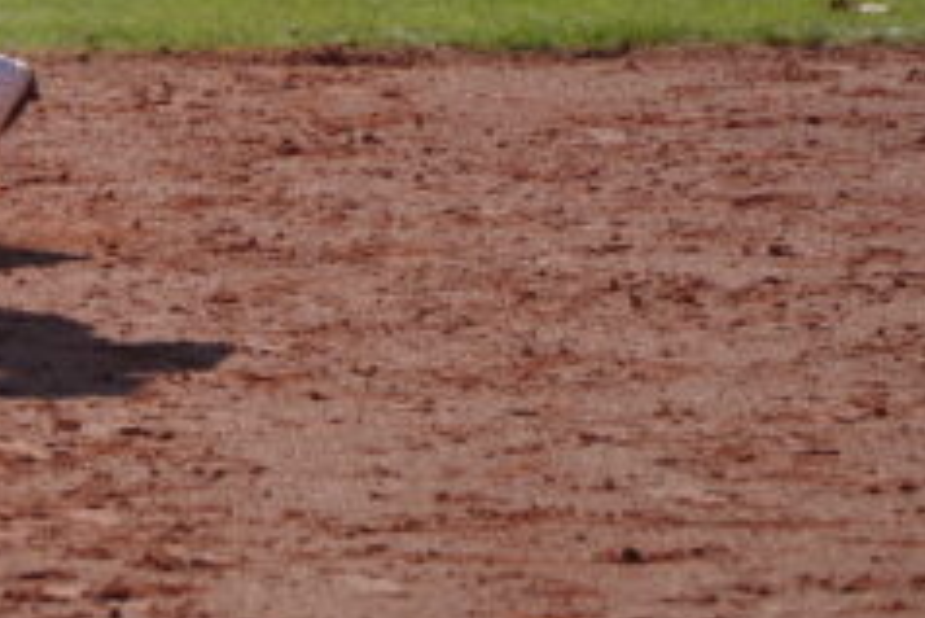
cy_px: -233
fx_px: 38127
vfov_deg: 0.9
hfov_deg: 1.4
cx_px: -474
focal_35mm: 1483
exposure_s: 1/800
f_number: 5.6
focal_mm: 410
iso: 200
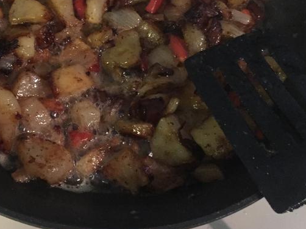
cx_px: 91
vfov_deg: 27.6
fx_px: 459
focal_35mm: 52
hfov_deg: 36.3
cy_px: 53
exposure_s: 1/15
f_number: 2.2
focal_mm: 4.15
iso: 400
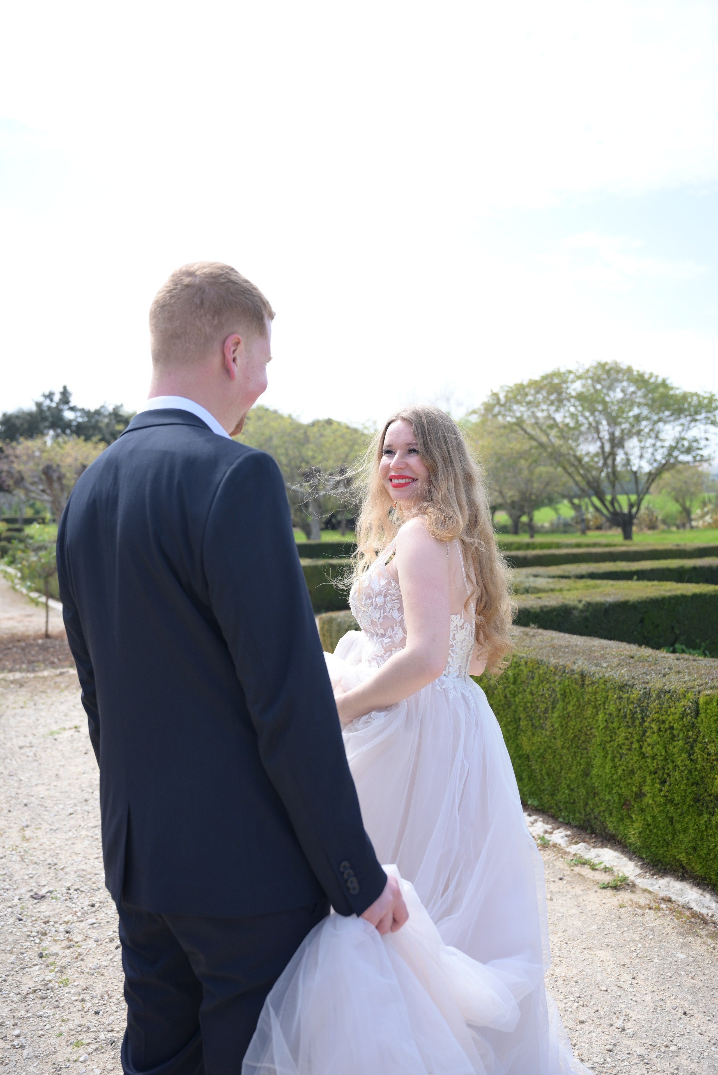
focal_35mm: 32
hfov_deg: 41.8
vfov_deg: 59.5
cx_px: 359
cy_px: 538
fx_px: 941
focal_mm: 31.5
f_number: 3.5
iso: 125
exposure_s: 1/640
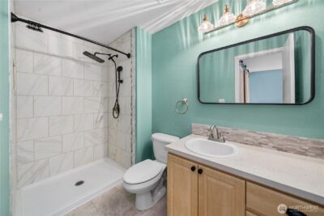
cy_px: 108
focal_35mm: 12
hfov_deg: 112.6
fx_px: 108
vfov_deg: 90.1
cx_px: 162
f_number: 7.1
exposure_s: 1/60
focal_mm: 12
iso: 500
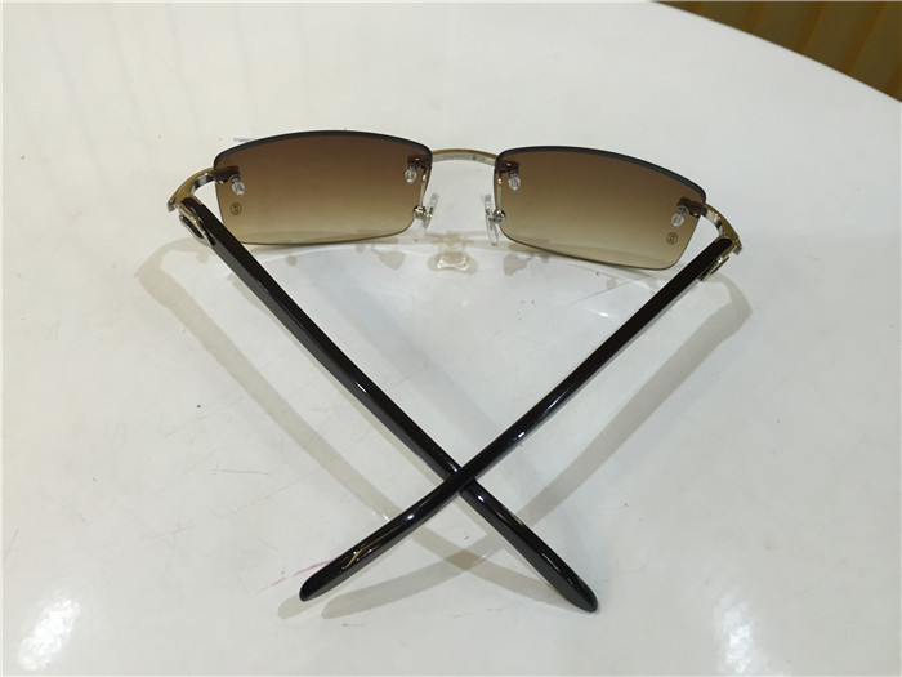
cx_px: 451
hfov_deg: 61.7
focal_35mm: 29
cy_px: 338
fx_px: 756
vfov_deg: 48.2
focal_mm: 4.15
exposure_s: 1/33
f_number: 2.2
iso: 100
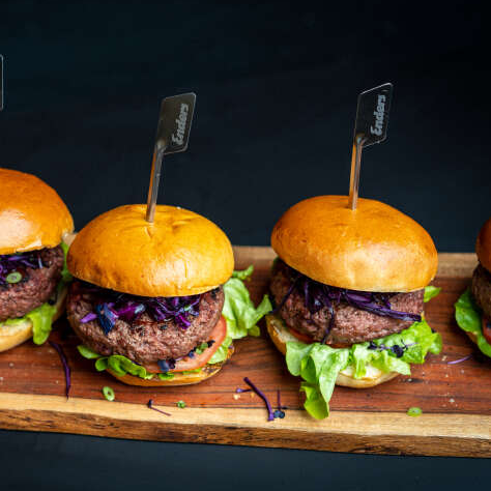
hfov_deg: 24.2
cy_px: 244
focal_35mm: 71
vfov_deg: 24.3
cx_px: 149
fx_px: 1139
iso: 400
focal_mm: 55
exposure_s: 1/250
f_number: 2.8
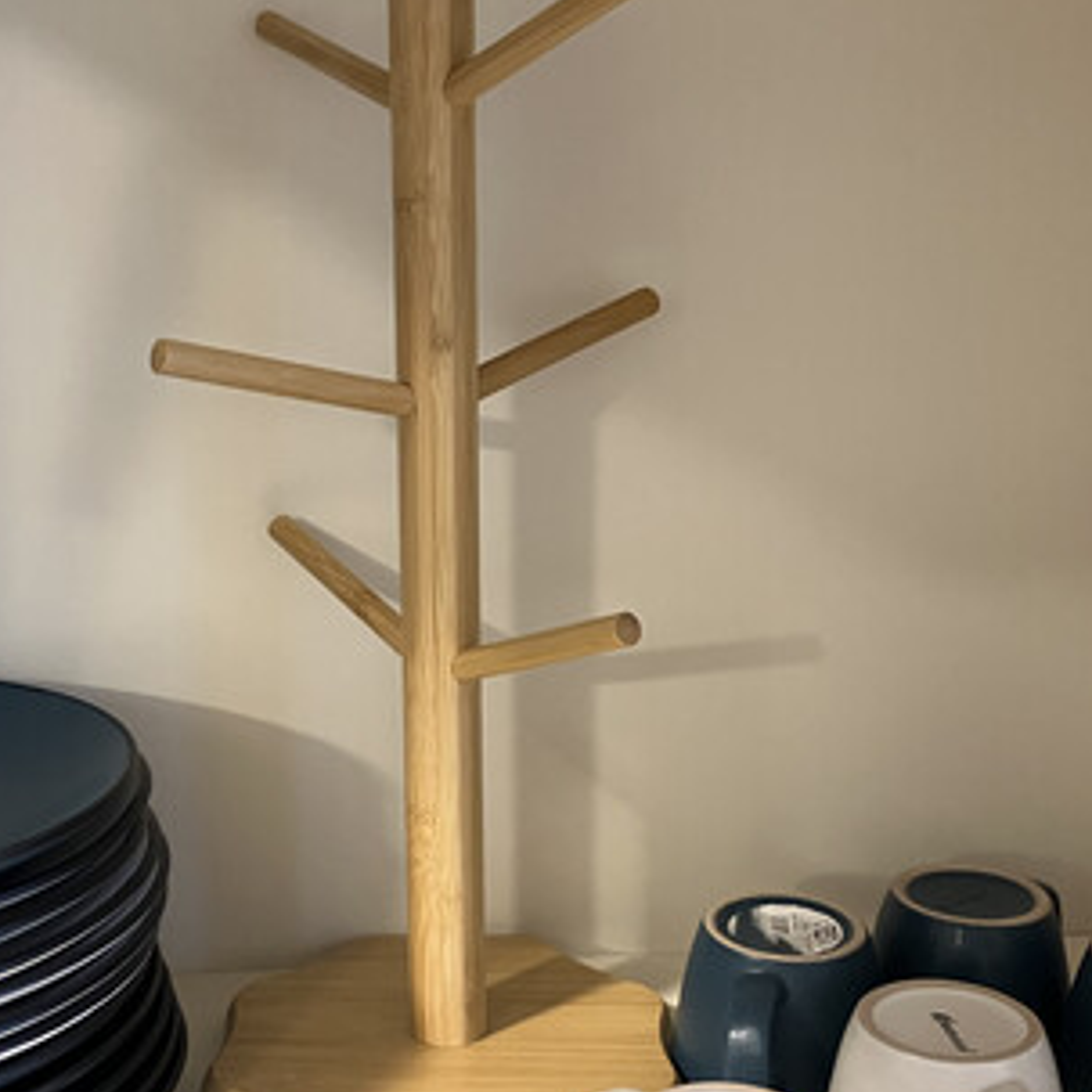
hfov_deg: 34.4
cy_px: 544
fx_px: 1749
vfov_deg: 34.7
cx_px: 368
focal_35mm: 49
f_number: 1.8
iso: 400
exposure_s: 1/40
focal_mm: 3.99
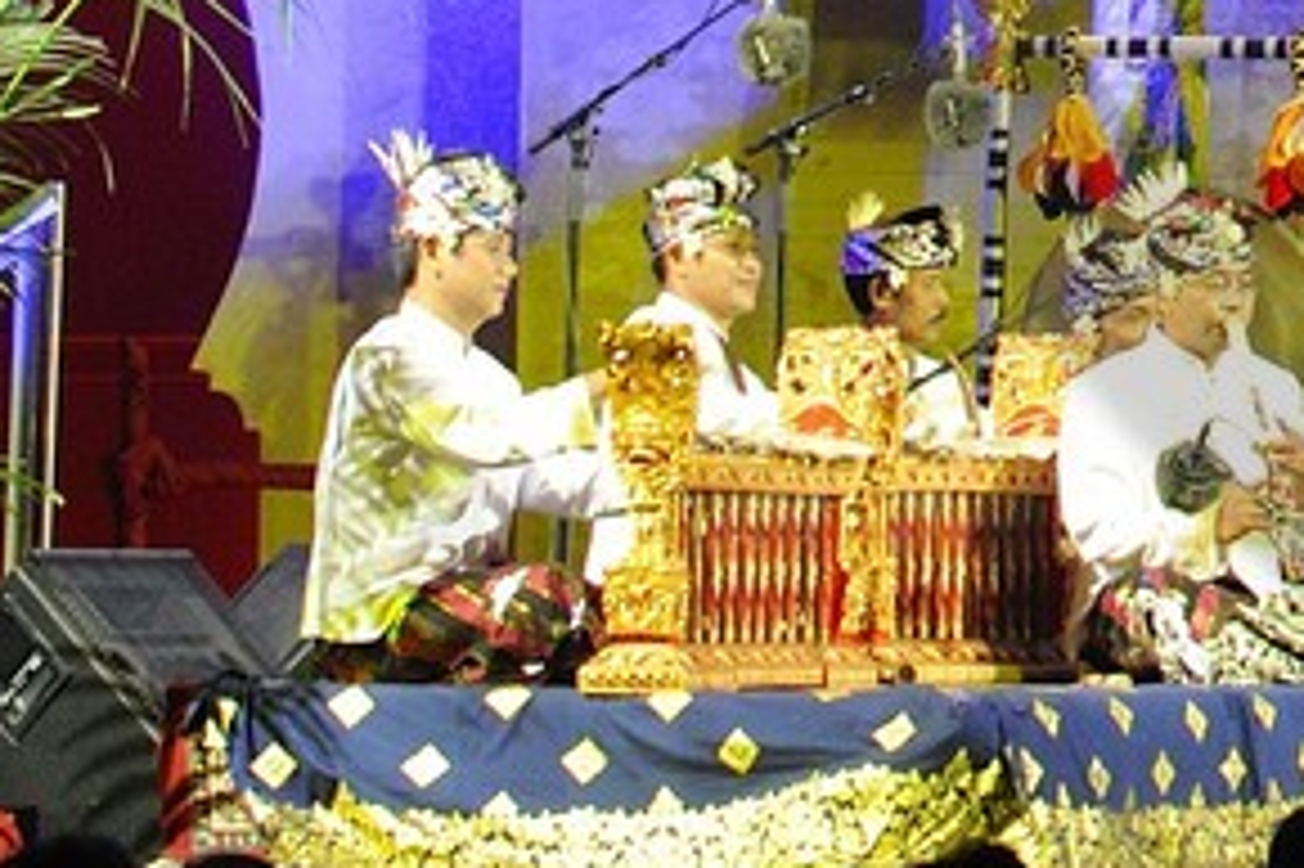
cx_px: 2451
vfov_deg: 3.1
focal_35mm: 441
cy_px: -872
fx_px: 15964
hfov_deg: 4.6
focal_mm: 80
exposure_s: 1/60
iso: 800
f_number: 3.5
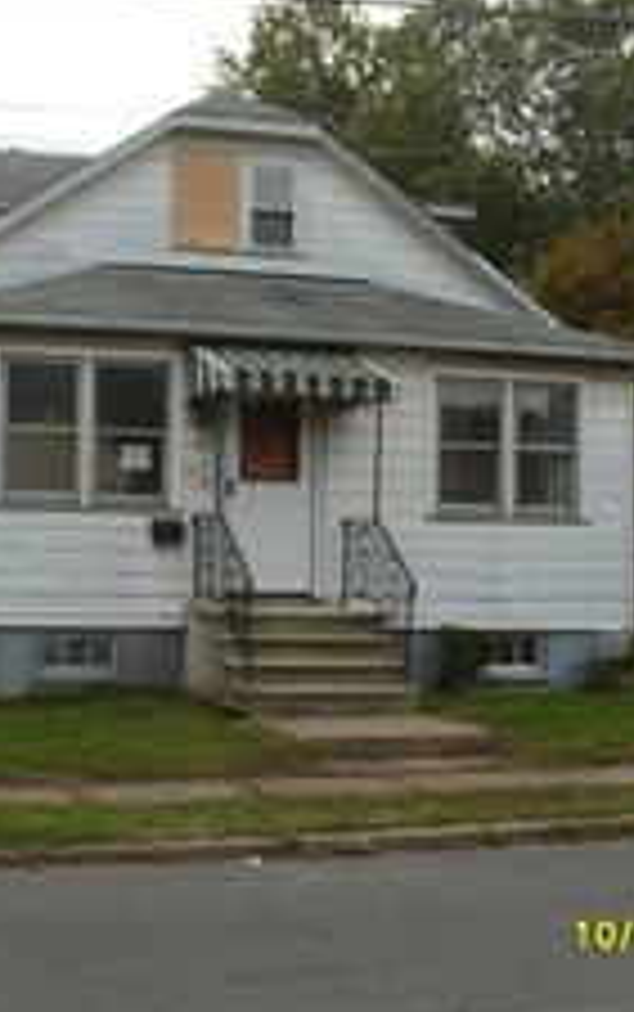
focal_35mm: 57
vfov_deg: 35.6
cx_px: 103
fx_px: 1573
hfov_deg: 22.4
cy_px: 463
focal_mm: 7.8
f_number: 5.3
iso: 80
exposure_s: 1/250
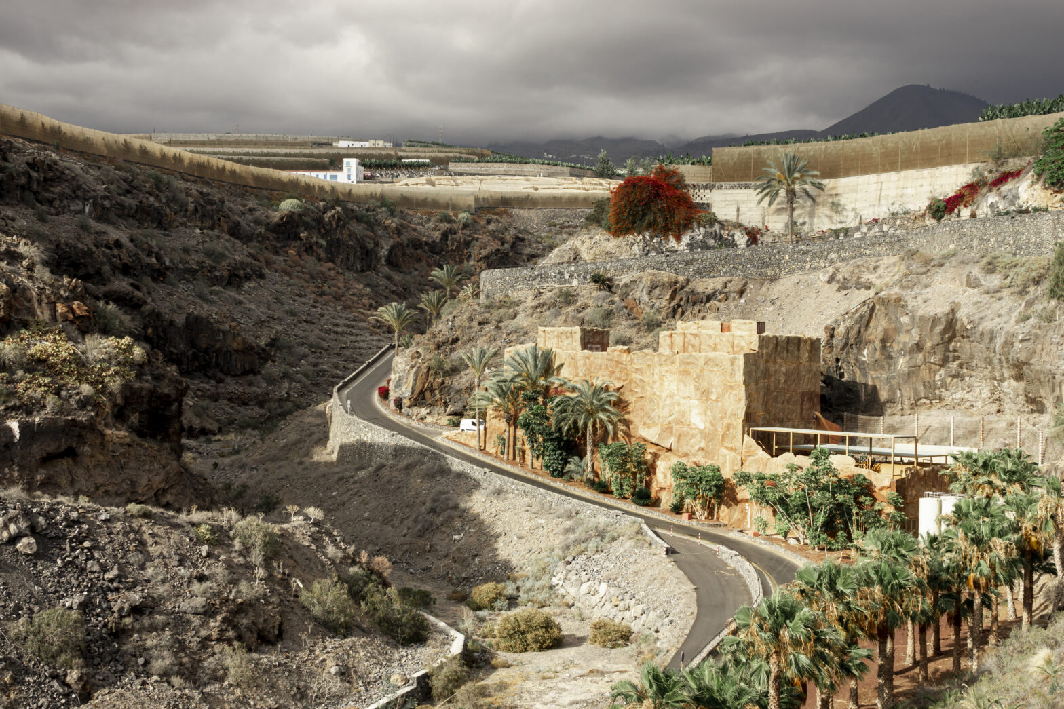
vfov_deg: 27.0
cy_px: 354
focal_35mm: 50
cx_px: 532
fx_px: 1478
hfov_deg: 39.6
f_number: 5.6
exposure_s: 1/320
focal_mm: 18.21
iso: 100
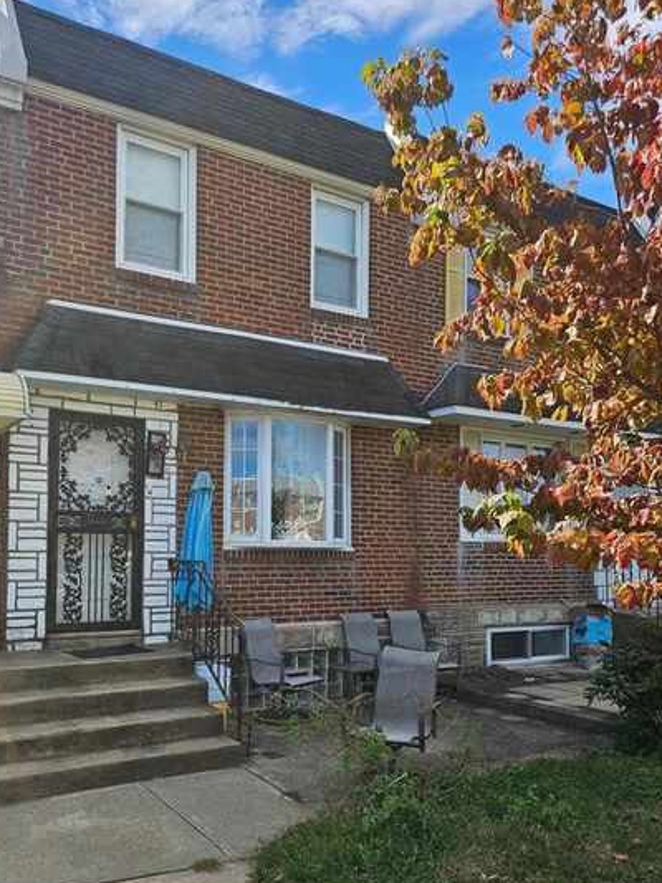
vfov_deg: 59.7
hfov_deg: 46.7
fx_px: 766
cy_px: 504
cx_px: 288
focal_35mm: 30
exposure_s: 1/1484
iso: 50
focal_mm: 5
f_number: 1.8
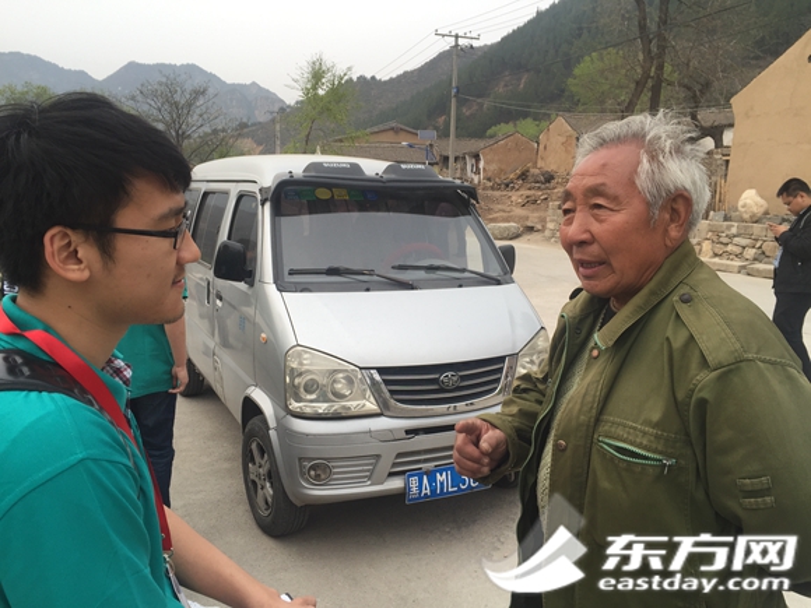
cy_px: 304
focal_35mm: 29
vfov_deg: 48.2
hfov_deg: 61.7
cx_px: 406
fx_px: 679
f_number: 2.2
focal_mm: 4.15
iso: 32
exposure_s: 1/549
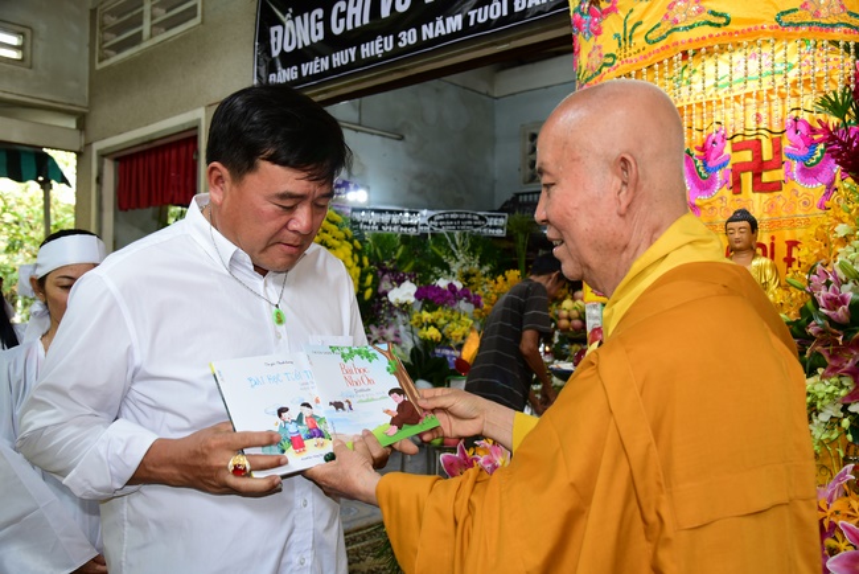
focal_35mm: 31
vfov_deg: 42.4
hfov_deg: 60.3
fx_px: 740
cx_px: 430
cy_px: 287
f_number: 5
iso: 500
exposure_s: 1/80
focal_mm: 31
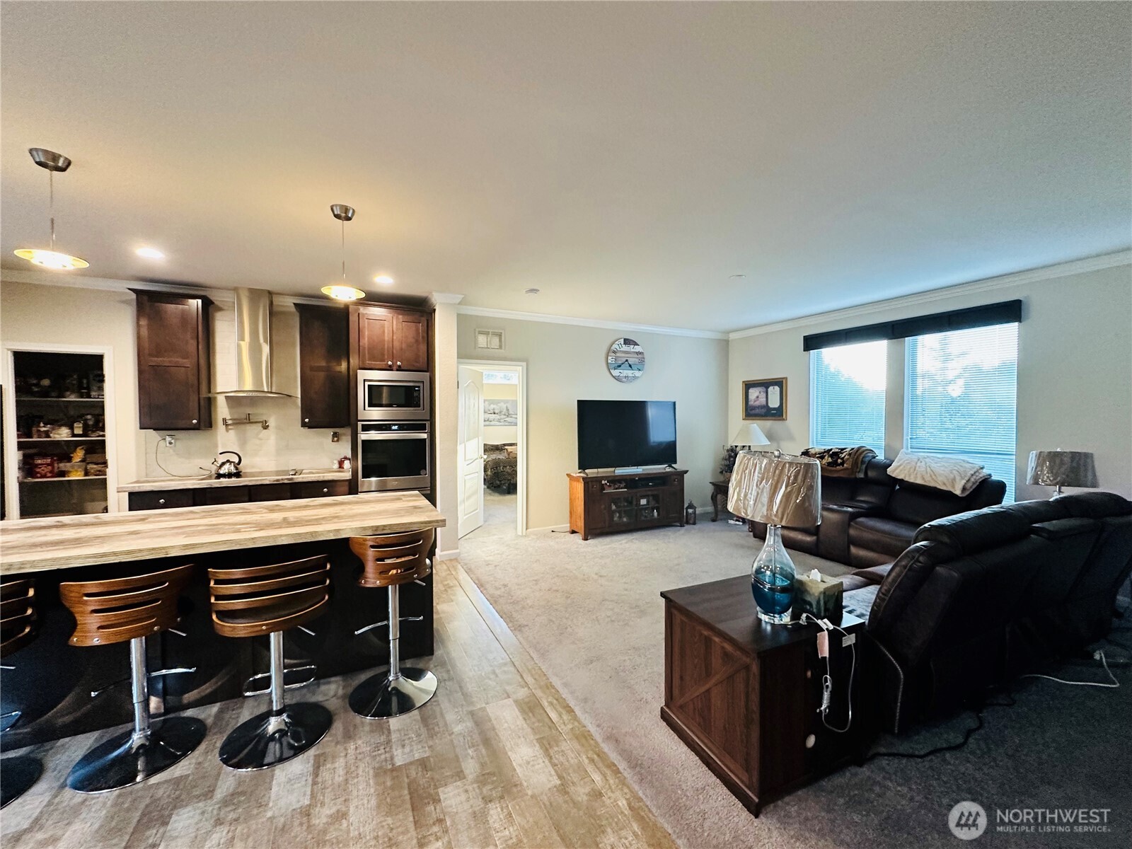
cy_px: 424
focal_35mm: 14
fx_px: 458
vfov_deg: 85.7
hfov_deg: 102.1
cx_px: 566
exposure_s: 1/60
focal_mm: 2.22
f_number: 2.2
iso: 320
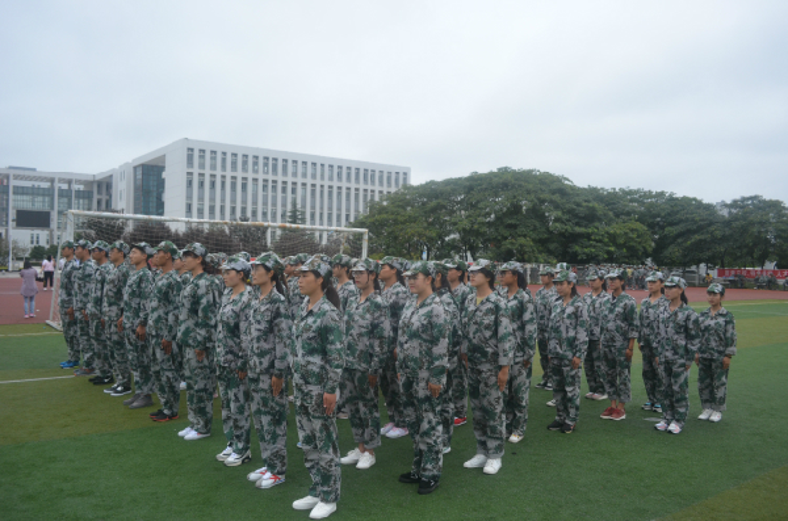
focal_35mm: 30
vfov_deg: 43.4
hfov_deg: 62.0
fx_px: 655
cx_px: 394
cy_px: 260
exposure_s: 1/1000
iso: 500
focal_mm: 20
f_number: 4
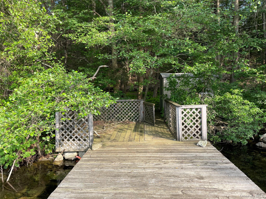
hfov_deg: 67.3
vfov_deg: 53.1
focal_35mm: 26
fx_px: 200
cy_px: 100
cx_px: 133
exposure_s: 1/581
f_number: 1.6
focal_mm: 4.2
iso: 32
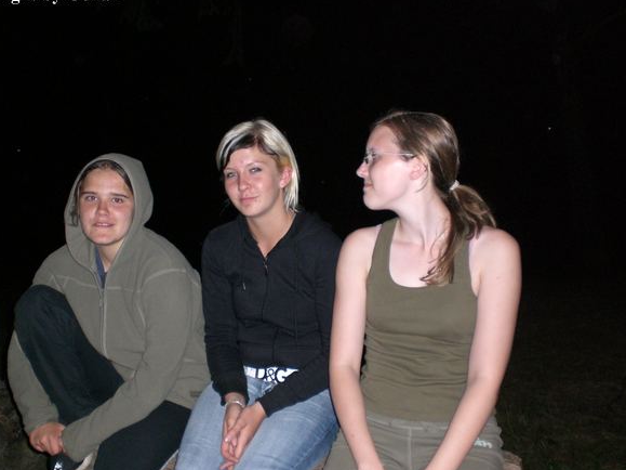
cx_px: 289
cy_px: 232
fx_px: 759
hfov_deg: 44.8
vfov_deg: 34.3
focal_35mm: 42
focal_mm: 6.3
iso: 200
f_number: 3.1
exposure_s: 1/60
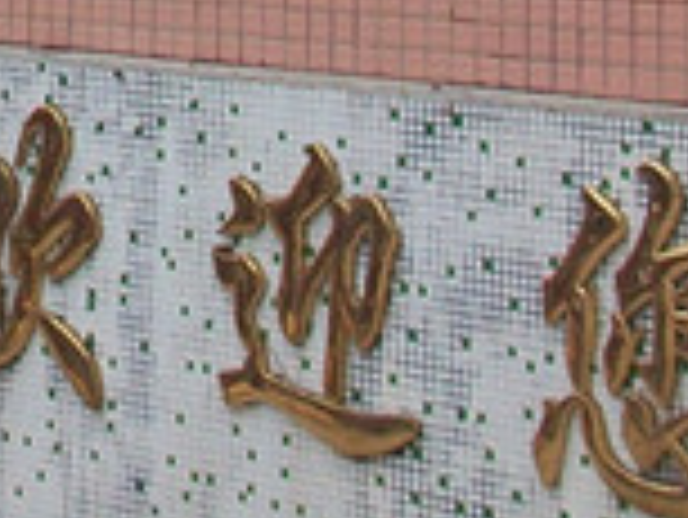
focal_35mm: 167
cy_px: -680
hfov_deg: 11.7
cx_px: -40
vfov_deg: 8.3
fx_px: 3322
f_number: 2.8
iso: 64
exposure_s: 1/640
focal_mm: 5.7
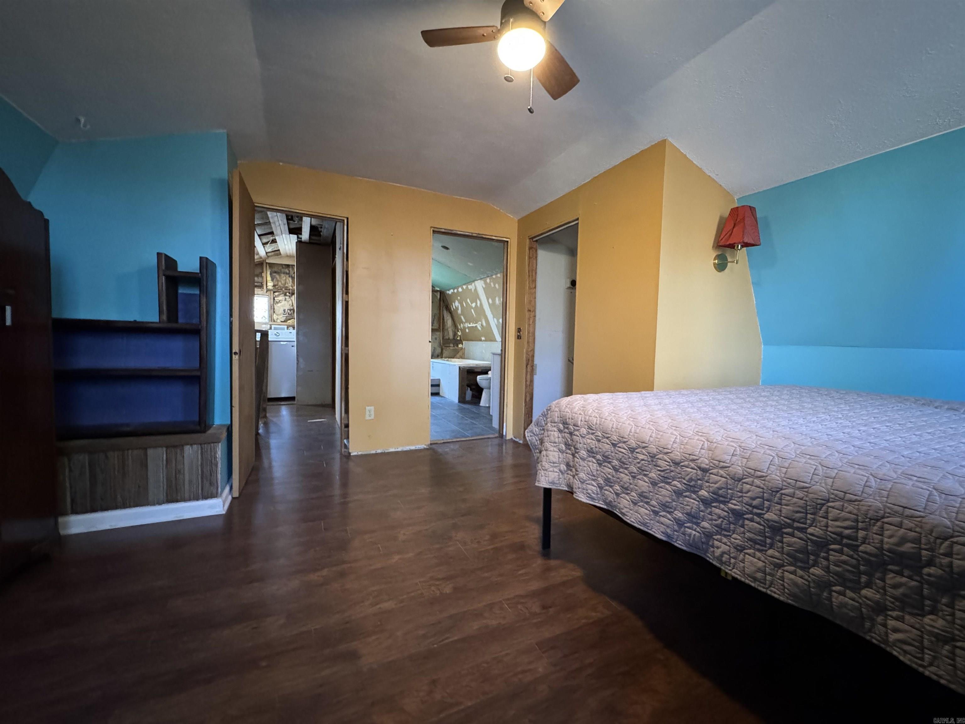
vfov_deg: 85.7
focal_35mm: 14
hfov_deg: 102.1
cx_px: 482
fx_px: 390
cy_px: 362
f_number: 2.2
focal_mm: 2.22
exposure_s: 1/60
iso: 1250
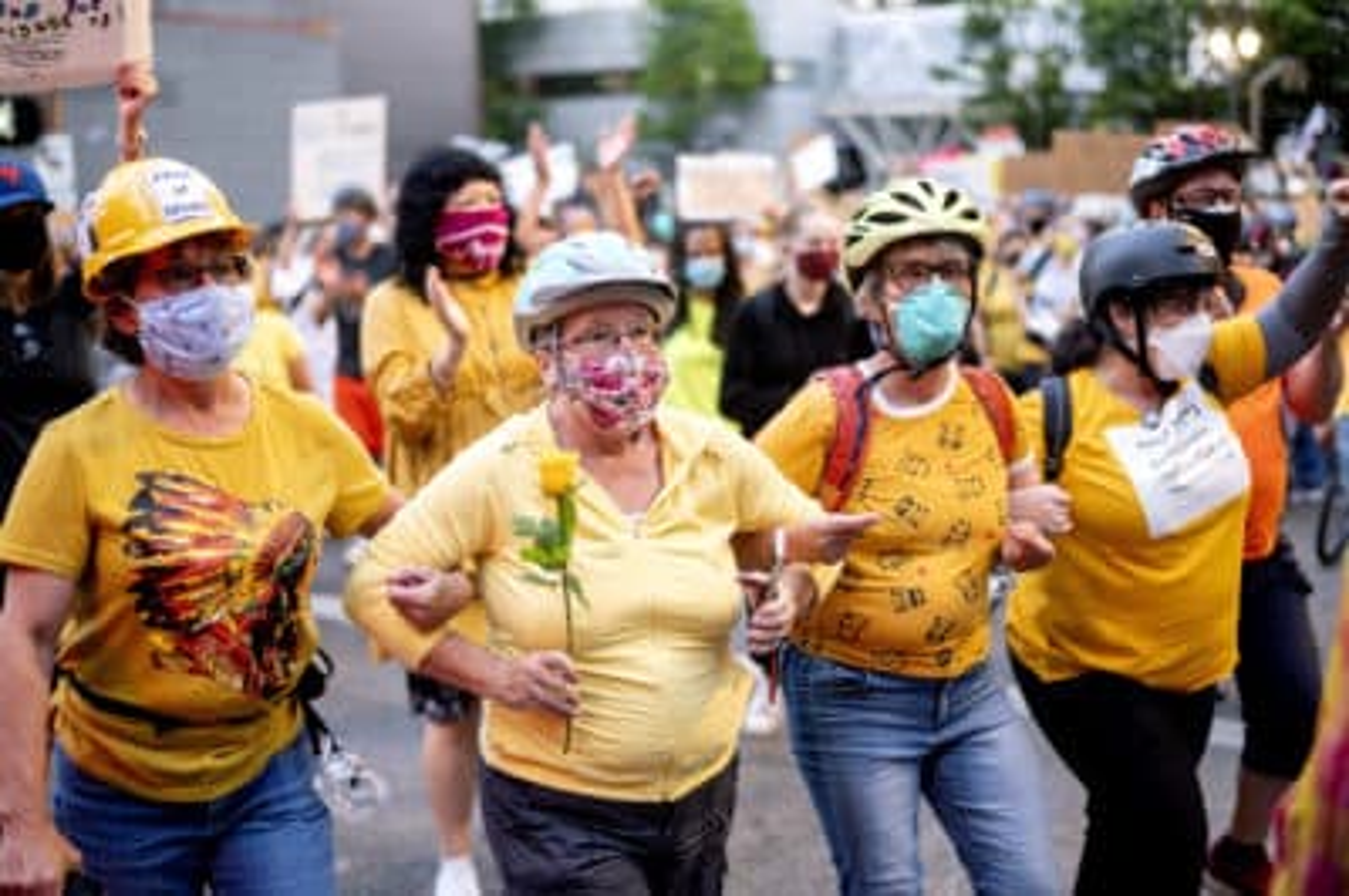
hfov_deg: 39.6
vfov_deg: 26.9
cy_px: 448
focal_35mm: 50
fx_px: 1872
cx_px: 674
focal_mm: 50
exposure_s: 1/350
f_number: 2
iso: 4500
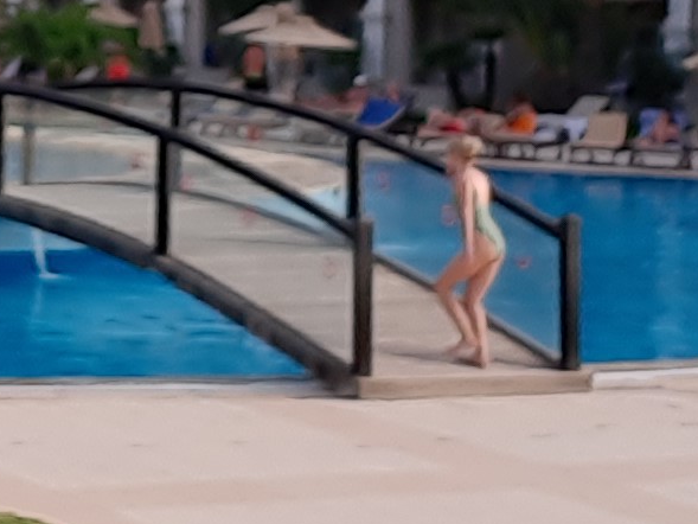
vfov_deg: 10.6
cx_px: -103
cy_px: 7
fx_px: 2803
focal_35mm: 139
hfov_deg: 13.8
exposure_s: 1/617
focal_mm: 3.72
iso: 41
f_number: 2
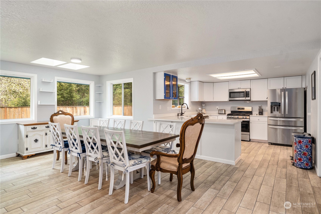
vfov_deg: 67.4
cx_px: 160
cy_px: 107
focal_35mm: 18
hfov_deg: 90.0
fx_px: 160
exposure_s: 1/30
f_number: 6.3
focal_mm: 18
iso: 1000
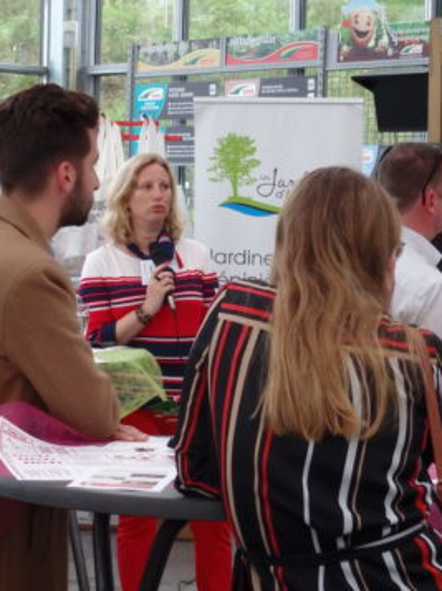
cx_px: 228
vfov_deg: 20.0
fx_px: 1671
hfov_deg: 15.1
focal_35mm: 98
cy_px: 274
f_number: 4.5
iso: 1000
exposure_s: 1/80
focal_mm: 13.1
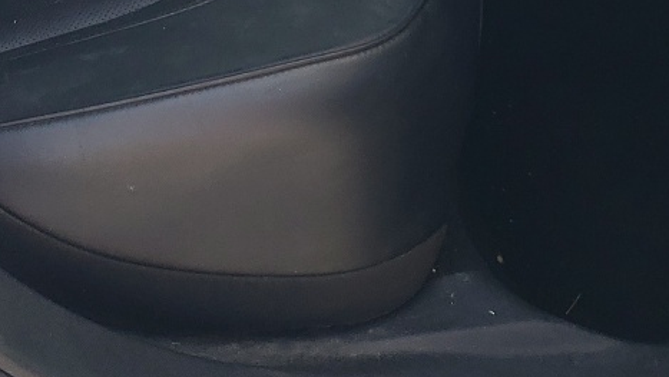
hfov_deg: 21.9
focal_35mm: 97
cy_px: -291
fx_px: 1721
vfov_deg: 11.6
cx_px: 251
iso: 50
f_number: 1.5
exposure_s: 1/263
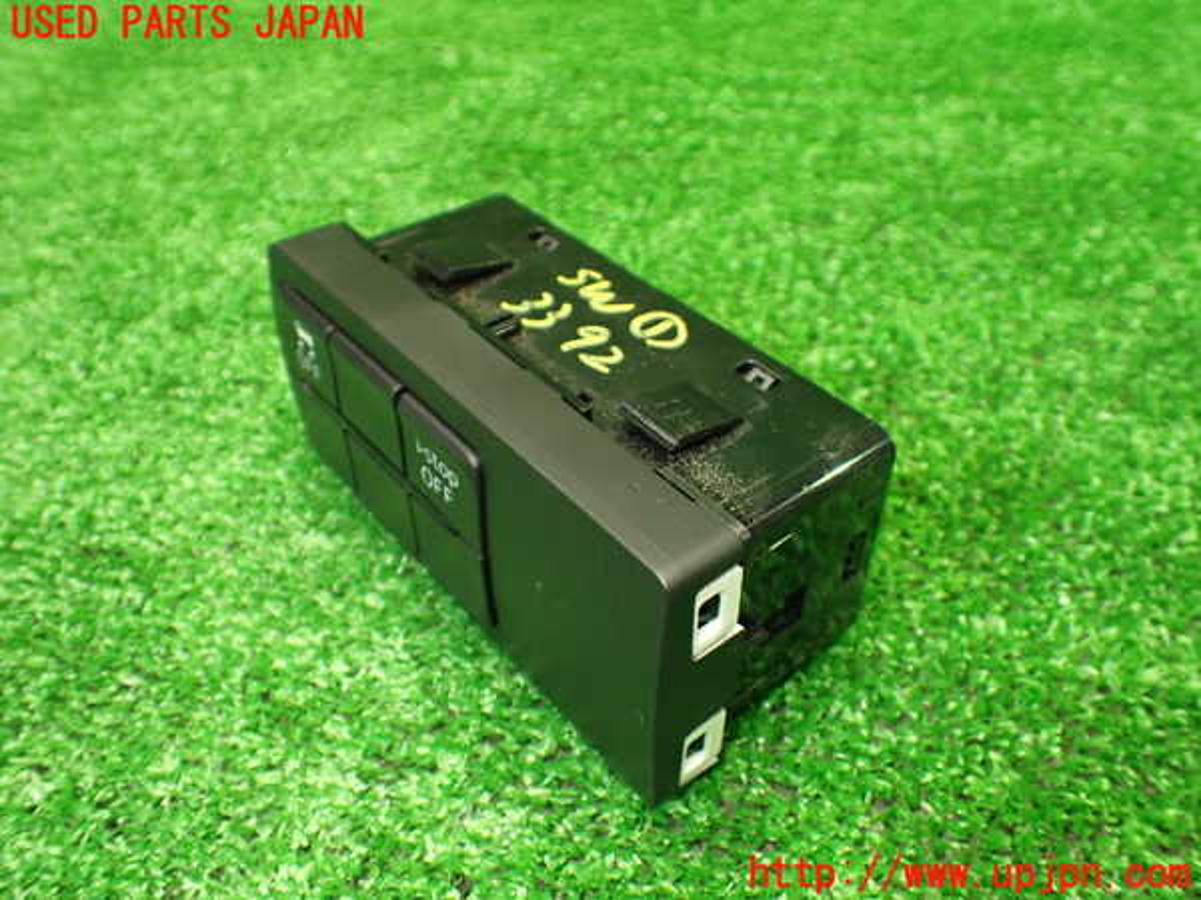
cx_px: 600
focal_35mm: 30
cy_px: 450
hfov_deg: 60.0
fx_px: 1041
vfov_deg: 46.8
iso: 800
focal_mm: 5.4
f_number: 2.3
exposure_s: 1/125
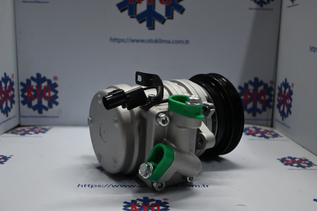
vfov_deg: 35.5
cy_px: 106
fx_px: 330
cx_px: 158
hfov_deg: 51.3
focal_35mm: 38
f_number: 4.2
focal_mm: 25
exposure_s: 1/125
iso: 640
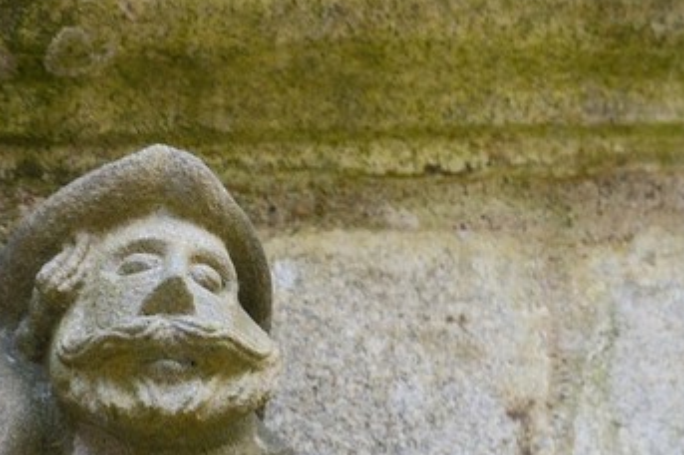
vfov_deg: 4.2
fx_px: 6207
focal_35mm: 327
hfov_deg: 6.1
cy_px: 798
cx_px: -826
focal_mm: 70
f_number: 5.6
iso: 800
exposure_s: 1/100
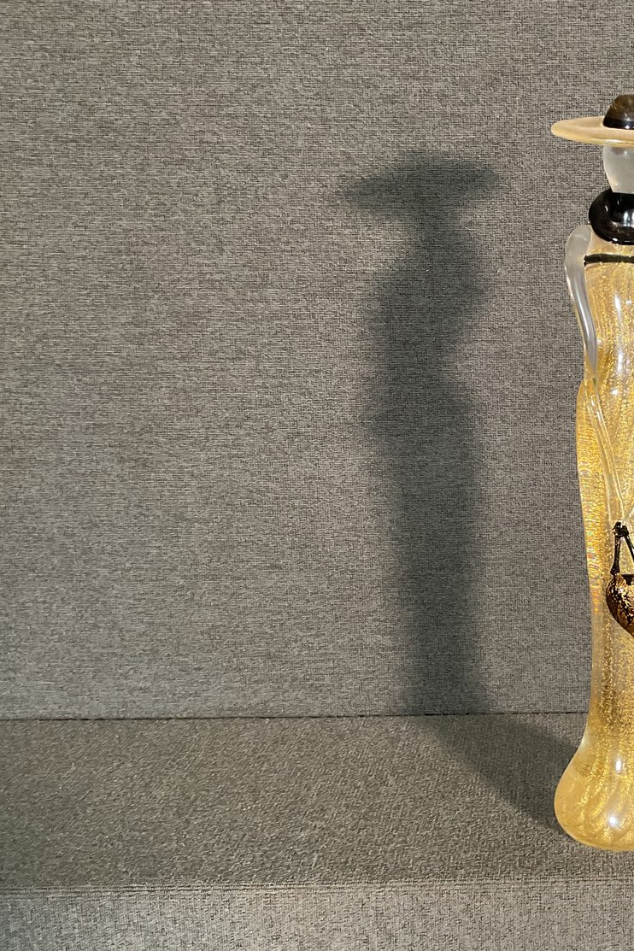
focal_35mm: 41
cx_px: 608
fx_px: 1083
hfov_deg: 30.7
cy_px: 481
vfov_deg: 47.4
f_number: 1.8
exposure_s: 1/50
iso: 200
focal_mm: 3
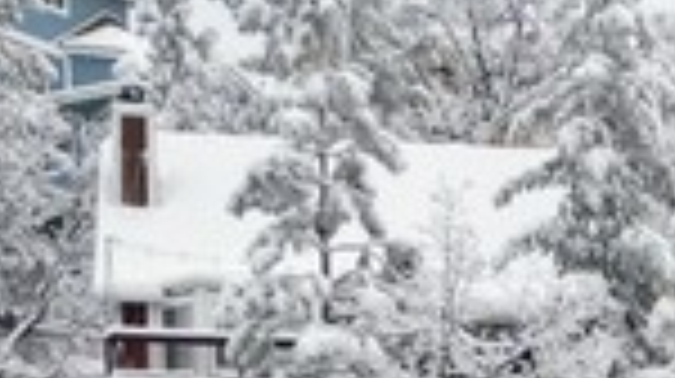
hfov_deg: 11.8
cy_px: 1606
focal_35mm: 179
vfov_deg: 5.7
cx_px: 770
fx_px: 3200
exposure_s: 1/2500
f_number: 1.7
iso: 140
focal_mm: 6.72
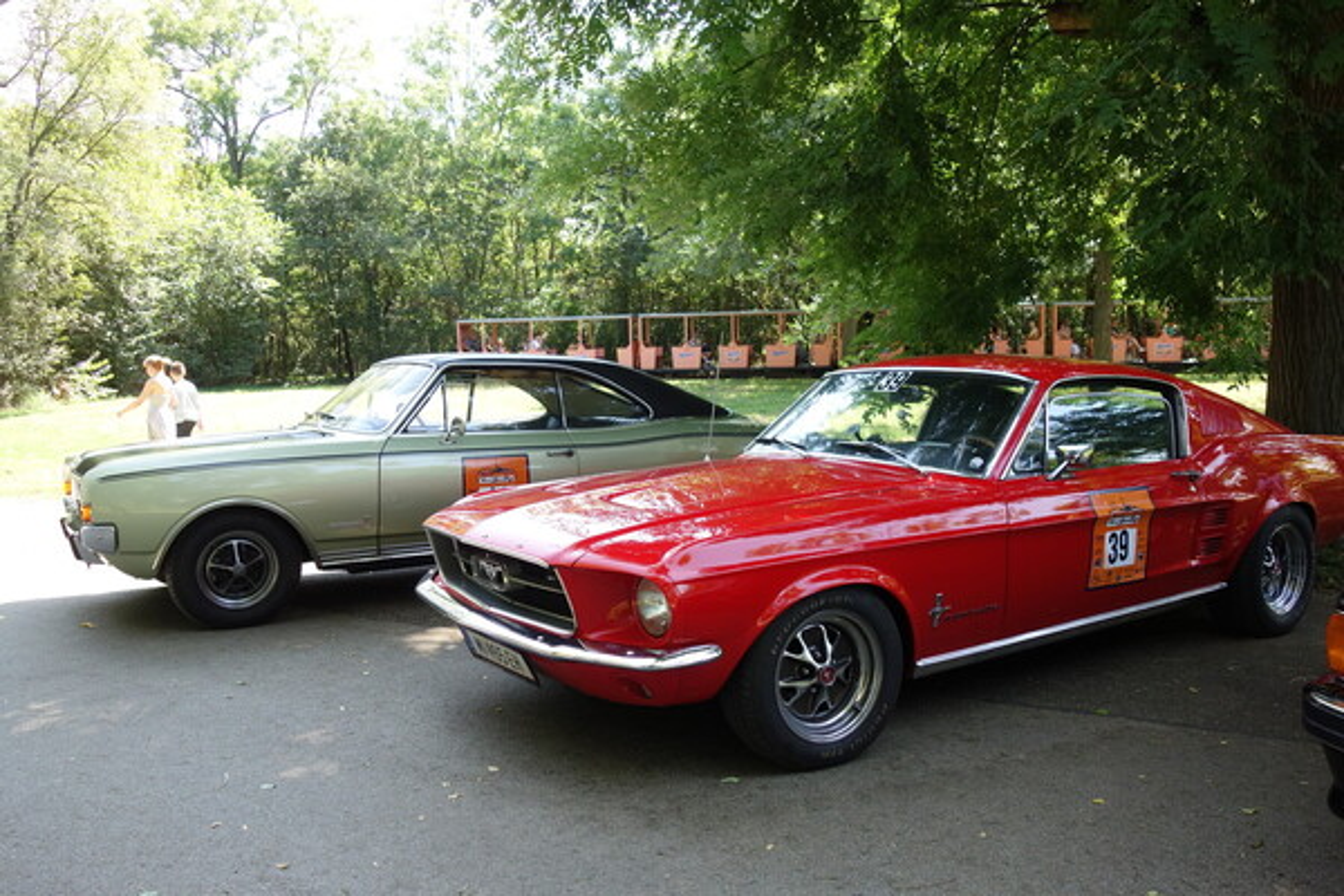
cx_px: 672
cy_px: 448
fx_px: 1045
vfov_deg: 46.4
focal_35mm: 28
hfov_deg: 65.5
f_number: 3.5
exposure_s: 1/160
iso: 200
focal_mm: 10.4
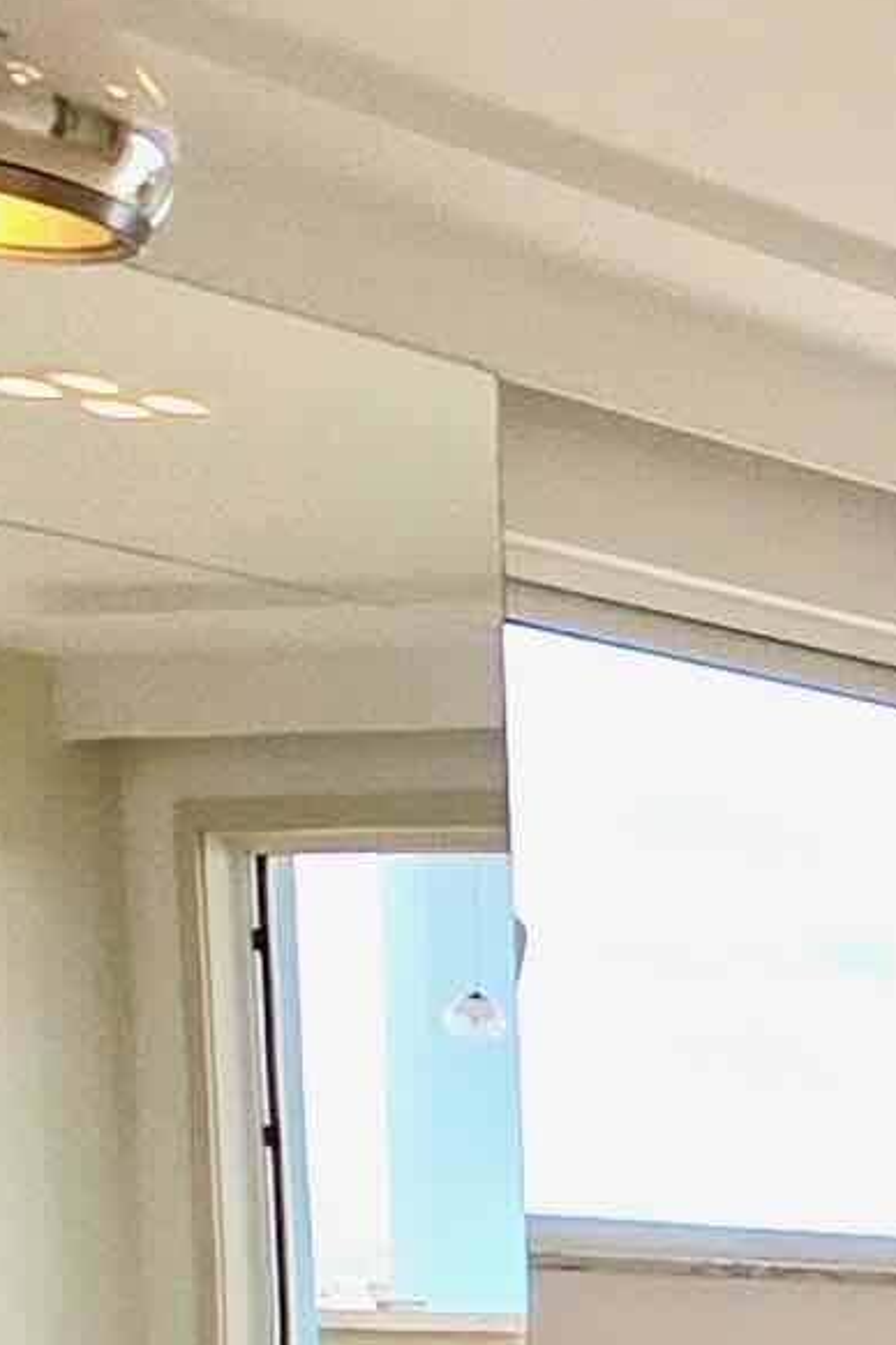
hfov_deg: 9.1
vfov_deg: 20.0
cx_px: 3203
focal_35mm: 93
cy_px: 1784
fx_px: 3472
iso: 40
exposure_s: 1/382
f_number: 1.9
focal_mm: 2.2
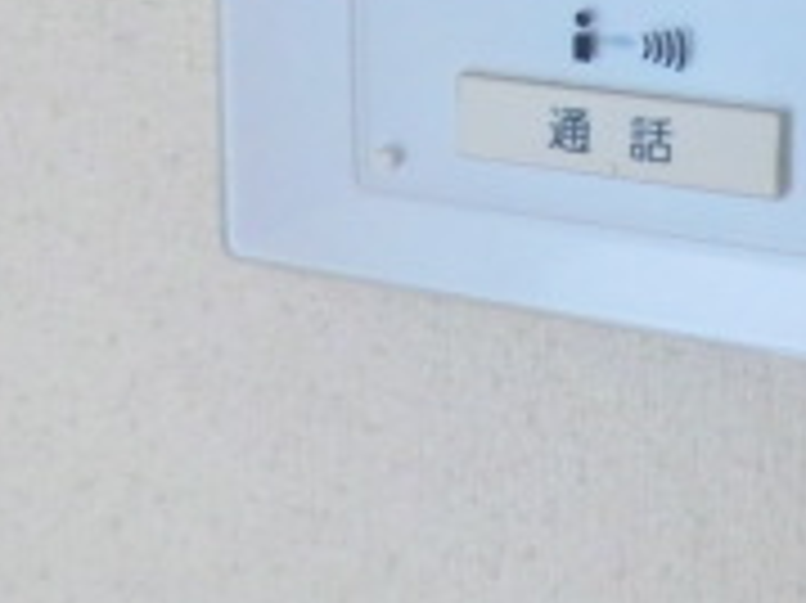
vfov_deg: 16.3
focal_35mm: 86
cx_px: 635
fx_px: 2001
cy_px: -176
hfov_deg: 22.5
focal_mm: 4.3
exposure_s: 1/60
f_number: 3.2
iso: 500
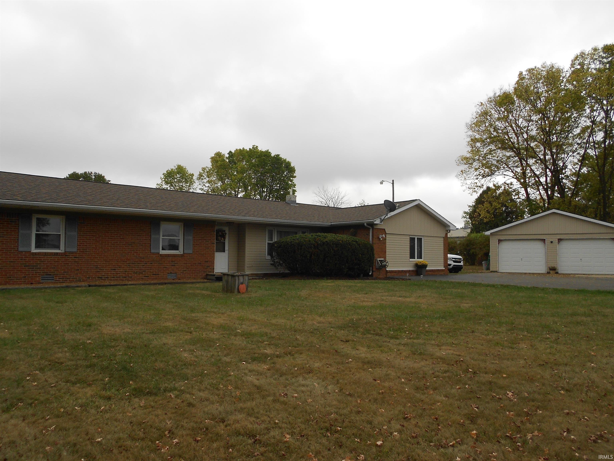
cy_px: 230
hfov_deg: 67.3
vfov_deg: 53.1
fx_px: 461
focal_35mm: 26
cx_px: 307
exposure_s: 1/320
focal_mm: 4.6
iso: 80
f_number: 3.2
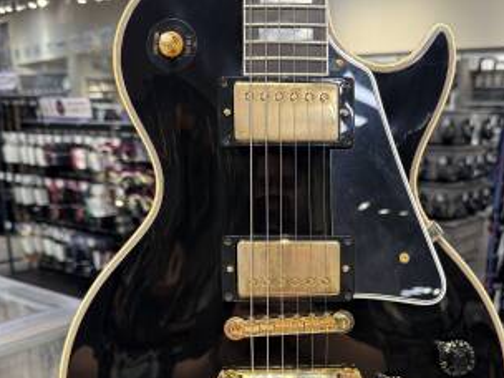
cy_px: 295
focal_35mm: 41
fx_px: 597
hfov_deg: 45.5
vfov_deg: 34.2
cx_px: 307
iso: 200
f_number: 1.78
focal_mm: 6.76
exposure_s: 1/120
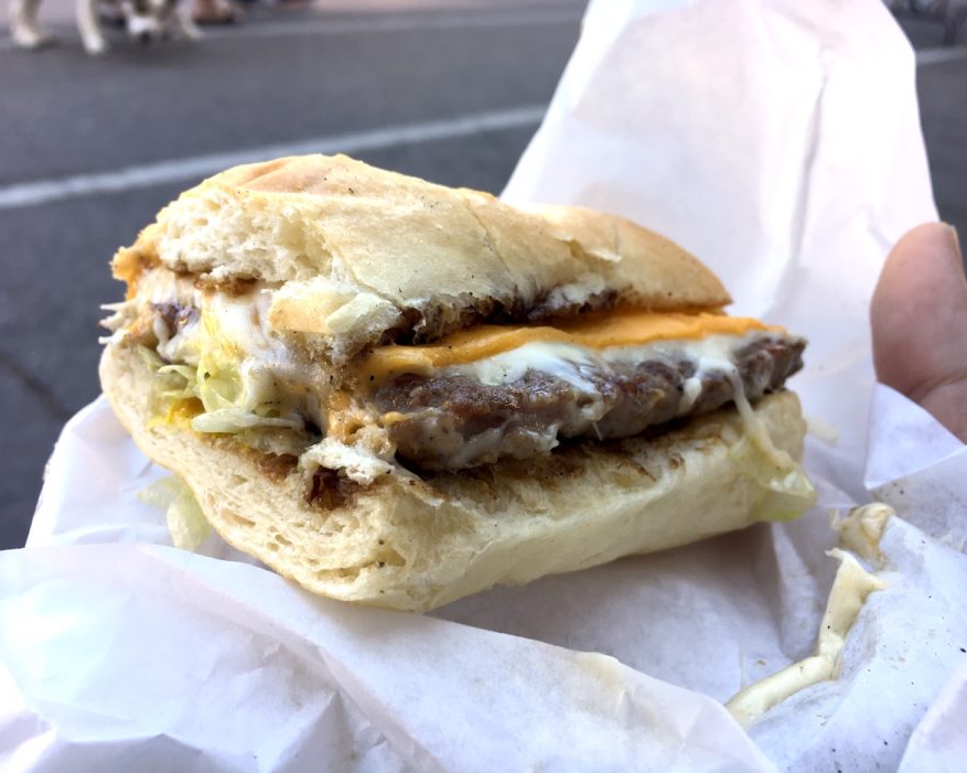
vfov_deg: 47.1
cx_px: 484
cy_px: 377
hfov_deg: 57.2
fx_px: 887
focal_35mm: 31
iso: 25
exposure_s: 1/120
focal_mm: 4.15
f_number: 2.2
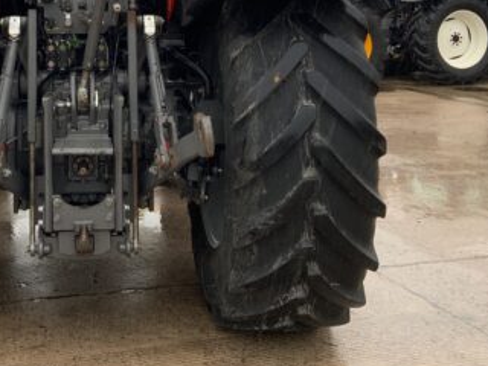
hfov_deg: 32.3
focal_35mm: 58
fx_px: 818
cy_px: 21
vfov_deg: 24.4
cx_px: 96
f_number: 1.8
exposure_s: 1/122
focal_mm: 3
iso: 40
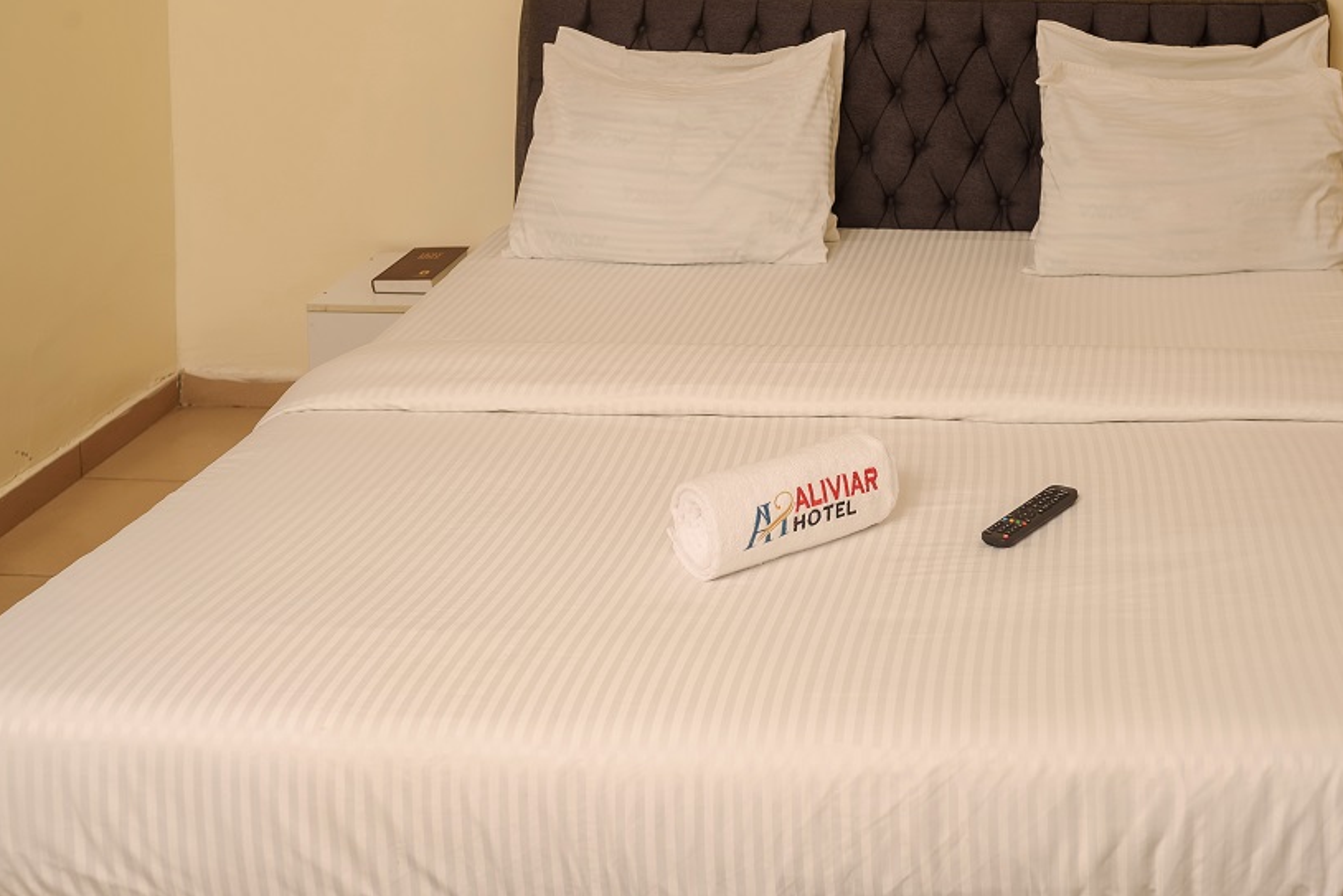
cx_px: 769
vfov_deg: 31.1
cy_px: 364
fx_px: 1604
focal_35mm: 43
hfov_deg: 45.3
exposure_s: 1/200
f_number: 3.5
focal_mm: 35
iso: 80
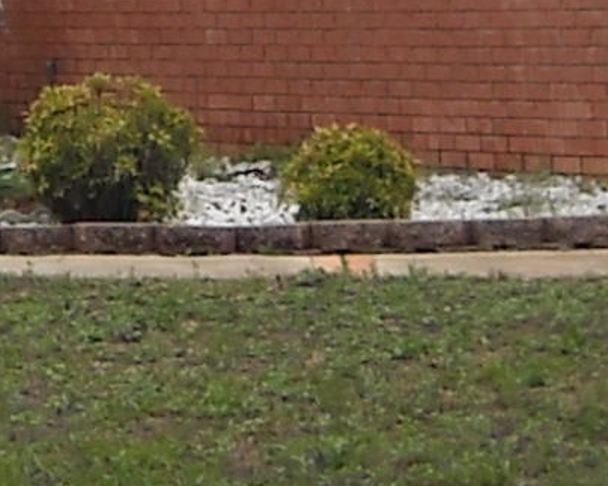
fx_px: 4569
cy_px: -202
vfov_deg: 6.0
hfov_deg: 7.5
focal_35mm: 254
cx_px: -248
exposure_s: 1/239
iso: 64
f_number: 5.6
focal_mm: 5.7
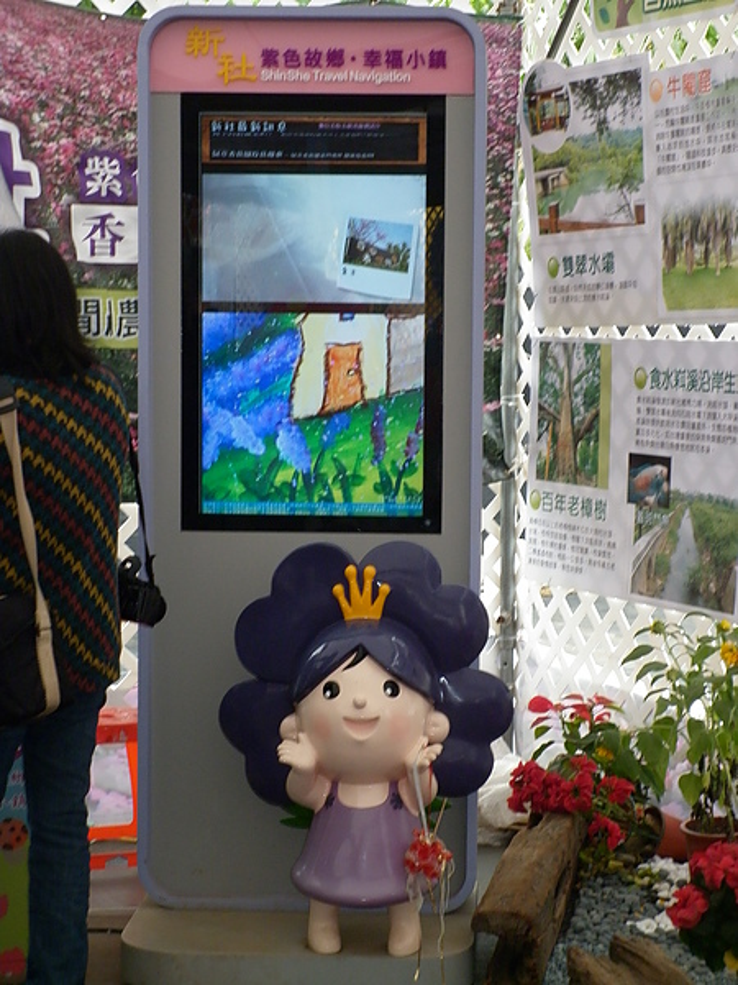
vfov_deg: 24.1
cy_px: 492
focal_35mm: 81
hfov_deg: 18.2
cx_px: 369
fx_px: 2303
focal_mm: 14.6
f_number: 5.3
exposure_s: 1/80
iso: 160
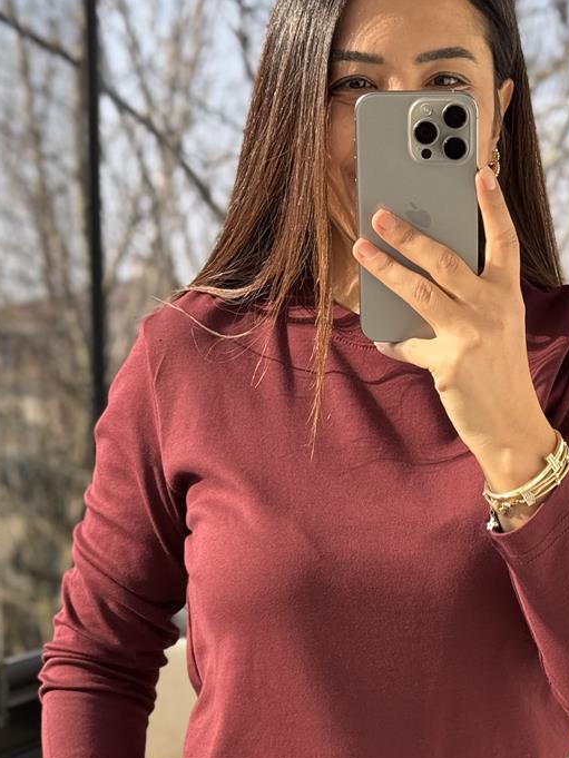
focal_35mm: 94
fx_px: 2060
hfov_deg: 15.7
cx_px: 408
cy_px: 580
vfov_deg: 20.7
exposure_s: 1/392
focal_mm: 6.76
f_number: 1.78
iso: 64
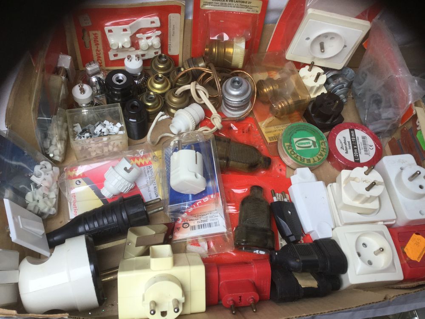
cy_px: 160
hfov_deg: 58.4
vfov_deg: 45.4
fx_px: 381
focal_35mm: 31
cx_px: 212
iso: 40
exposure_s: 1/100
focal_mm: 3.3
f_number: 2.4
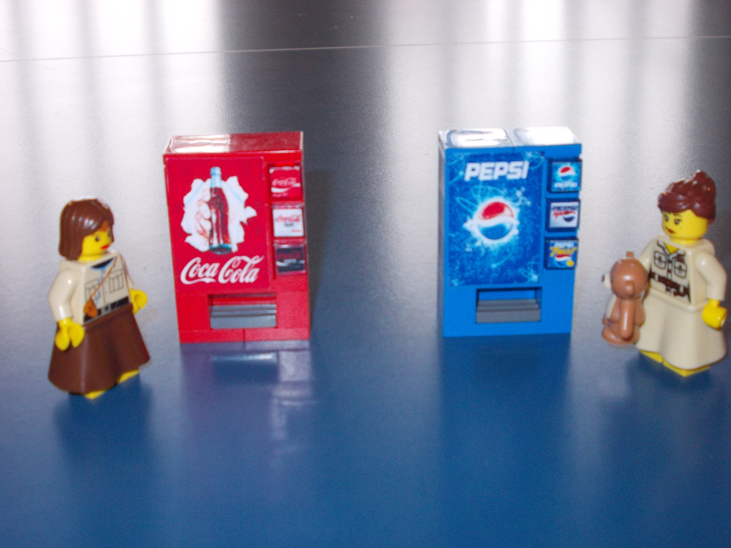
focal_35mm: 51
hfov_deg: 37.5
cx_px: 366
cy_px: 274
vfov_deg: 28.6
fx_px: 1077
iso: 200
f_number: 3.6
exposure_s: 1/30
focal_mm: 7.2
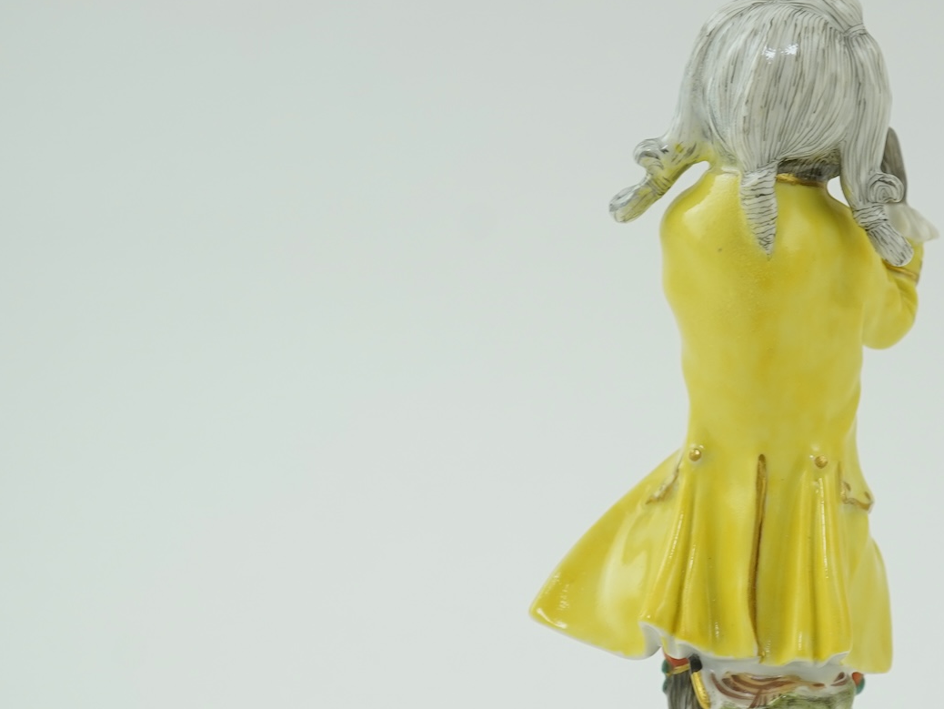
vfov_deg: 18.0
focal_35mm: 82
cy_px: 432
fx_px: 2237
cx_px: 788
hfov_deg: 23.4
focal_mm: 30
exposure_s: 1/50
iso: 400
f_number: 10
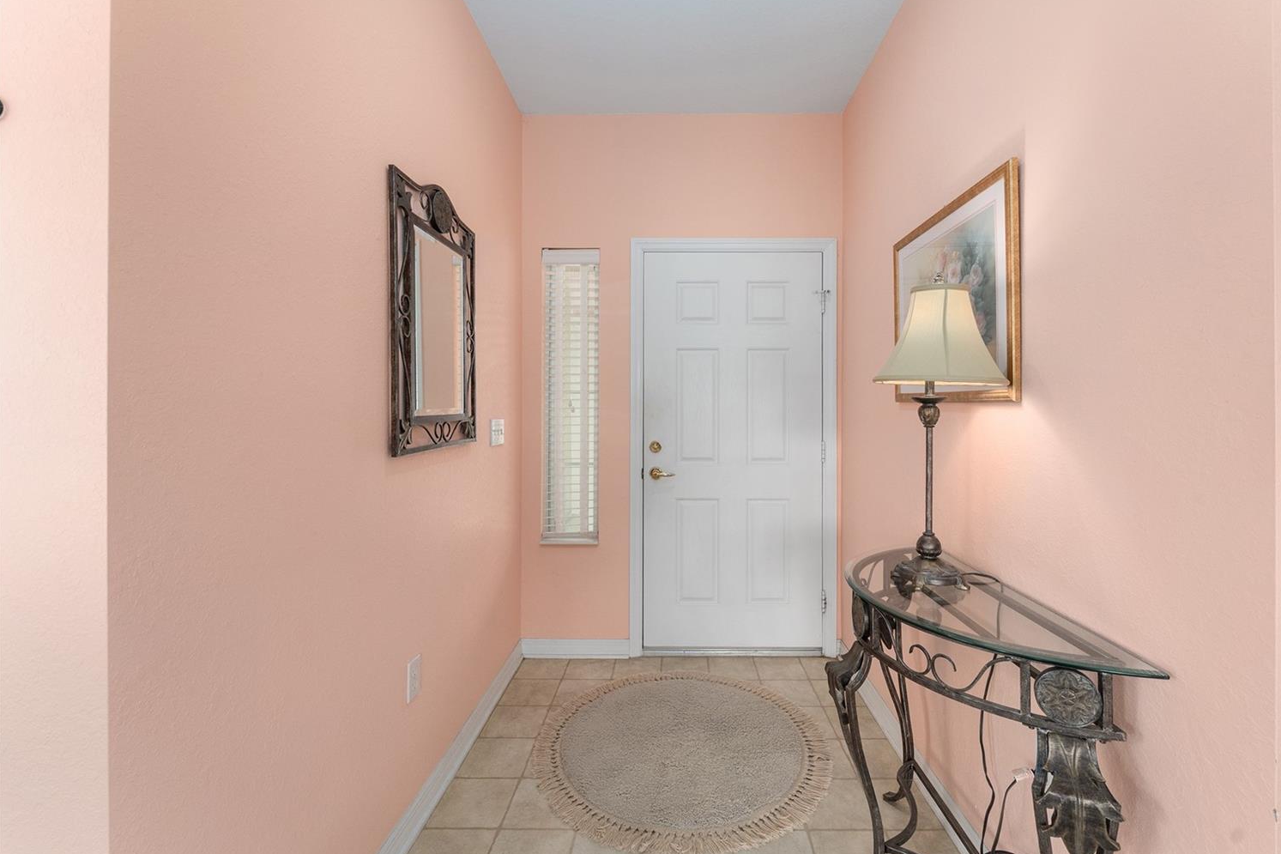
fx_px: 534
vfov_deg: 77.3
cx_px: 683
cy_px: 410
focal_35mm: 15
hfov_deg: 100.3
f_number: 8
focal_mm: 14
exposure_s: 1/50
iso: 500
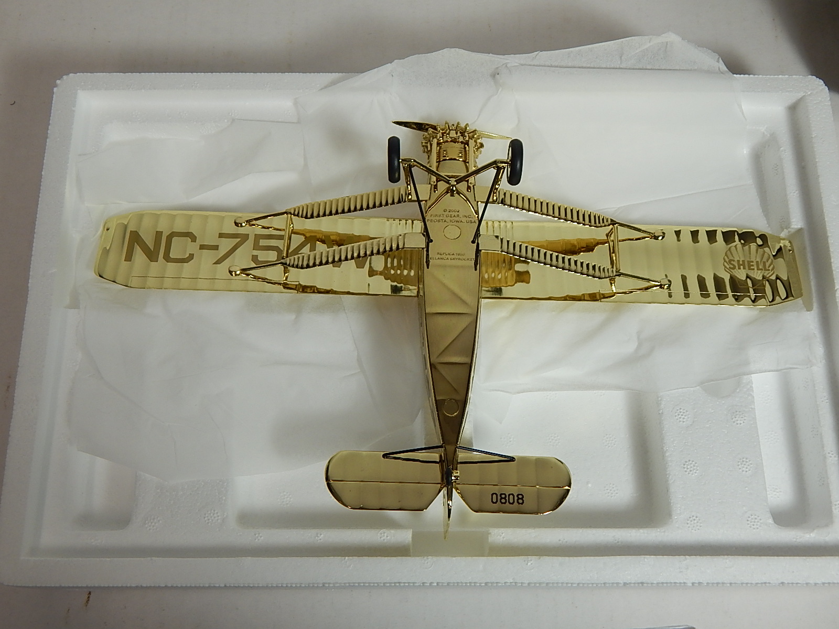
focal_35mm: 38
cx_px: 420
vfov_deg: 37.7
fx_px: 921
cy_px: 314
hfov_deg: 49.0
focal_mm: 6.8
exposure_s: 1/50
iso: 125
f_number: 3.4
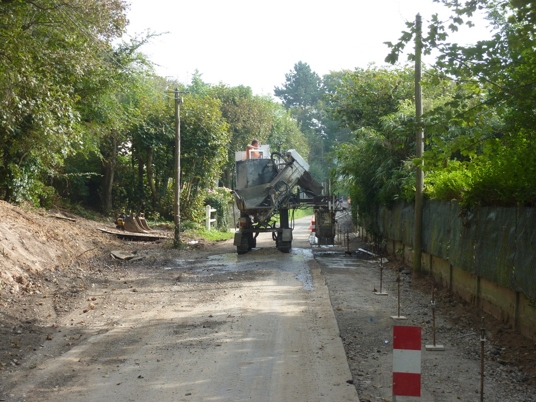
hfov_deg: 36.8
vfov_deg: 28.0
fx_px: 805
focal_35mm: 52
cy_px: 201
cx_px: 268
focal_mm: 8.5
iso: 80
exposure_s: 1/160
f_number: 3.8
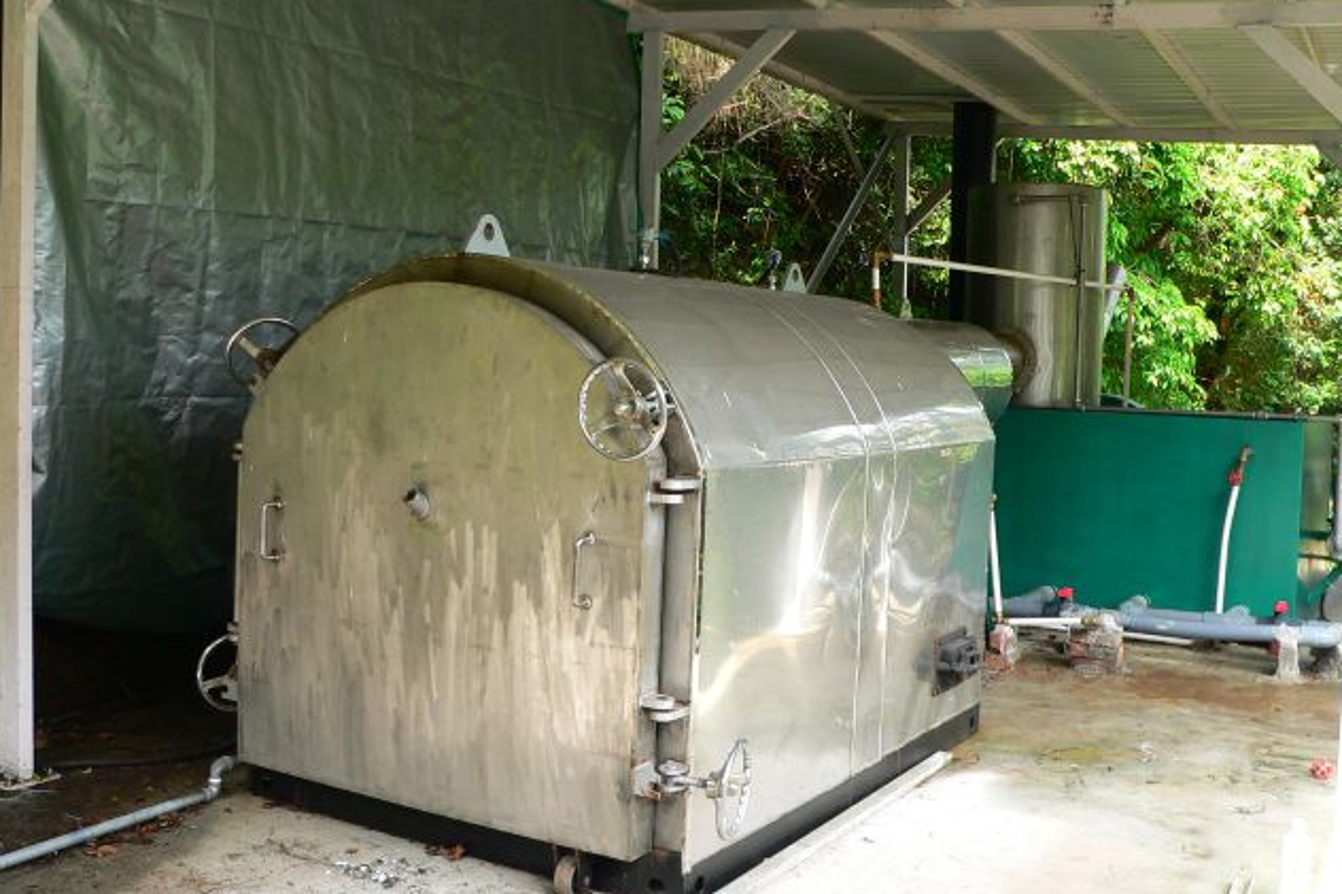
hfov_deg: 49.6
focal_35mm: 39
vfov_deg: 34.2
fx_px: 1453
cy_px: 427
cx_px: 677
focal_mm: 6.1
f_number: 2.8
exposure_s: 1/80
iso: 80
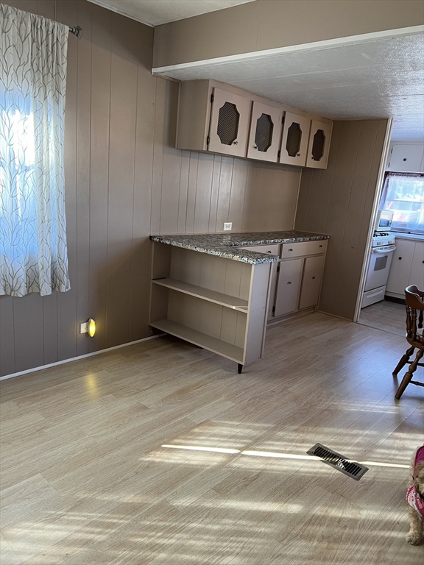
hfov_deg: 53.1
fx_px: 425
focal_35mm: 26
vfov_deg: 67.3
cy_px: 282
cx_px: 212
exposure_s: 1/60
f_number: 1.5
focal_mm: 5.7
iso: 80
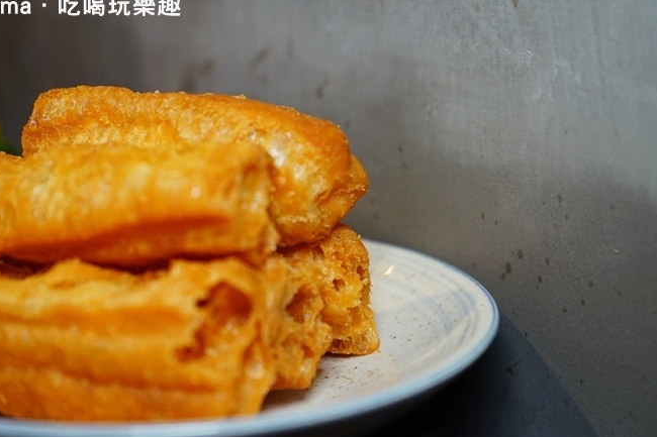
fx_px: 1168
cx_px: 324
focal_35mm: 64
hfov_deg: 31.4
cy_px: 236
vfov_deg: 21.2
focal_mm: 52
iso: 1250
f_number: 5
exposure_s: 1/60
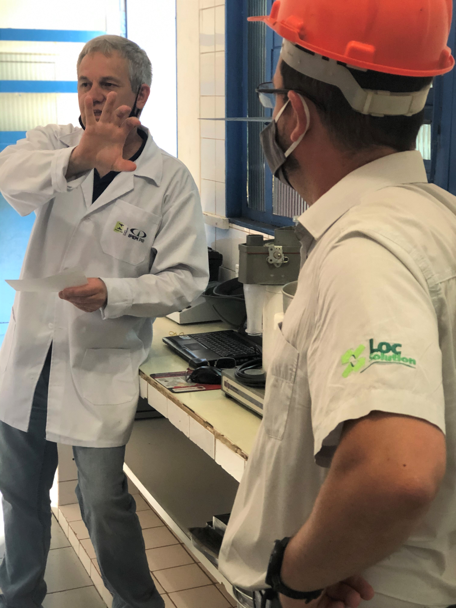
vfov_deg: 33.8
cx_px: 228
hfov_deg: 25.7
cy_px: 304
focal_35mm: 57
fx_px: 1001
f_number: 2.8
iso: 200
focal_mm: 6.6
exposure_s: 1/30
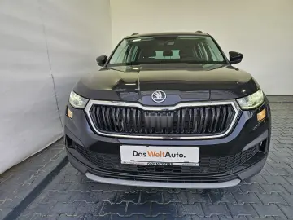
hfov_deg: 73.9
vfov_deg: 58.9
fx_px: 195
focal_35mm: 23
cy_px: 110
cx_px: 146
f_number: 1.7
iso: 16
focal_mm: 6.3
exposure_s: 1/124
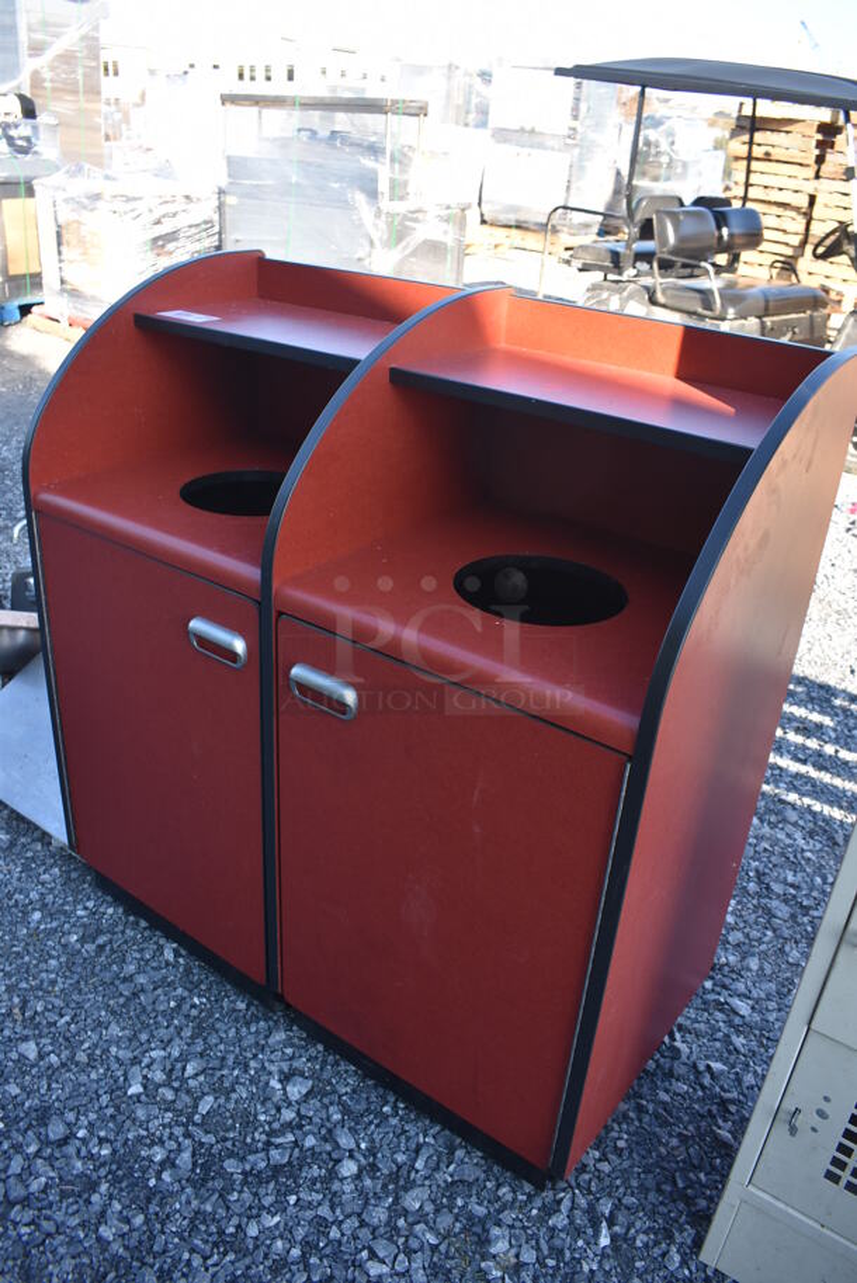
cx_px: 428
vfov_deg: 67.3
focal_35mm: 27
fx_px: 963
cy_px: 642
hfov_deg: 48.0
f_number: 5.6
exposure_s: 1/250
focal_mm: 18
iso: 280
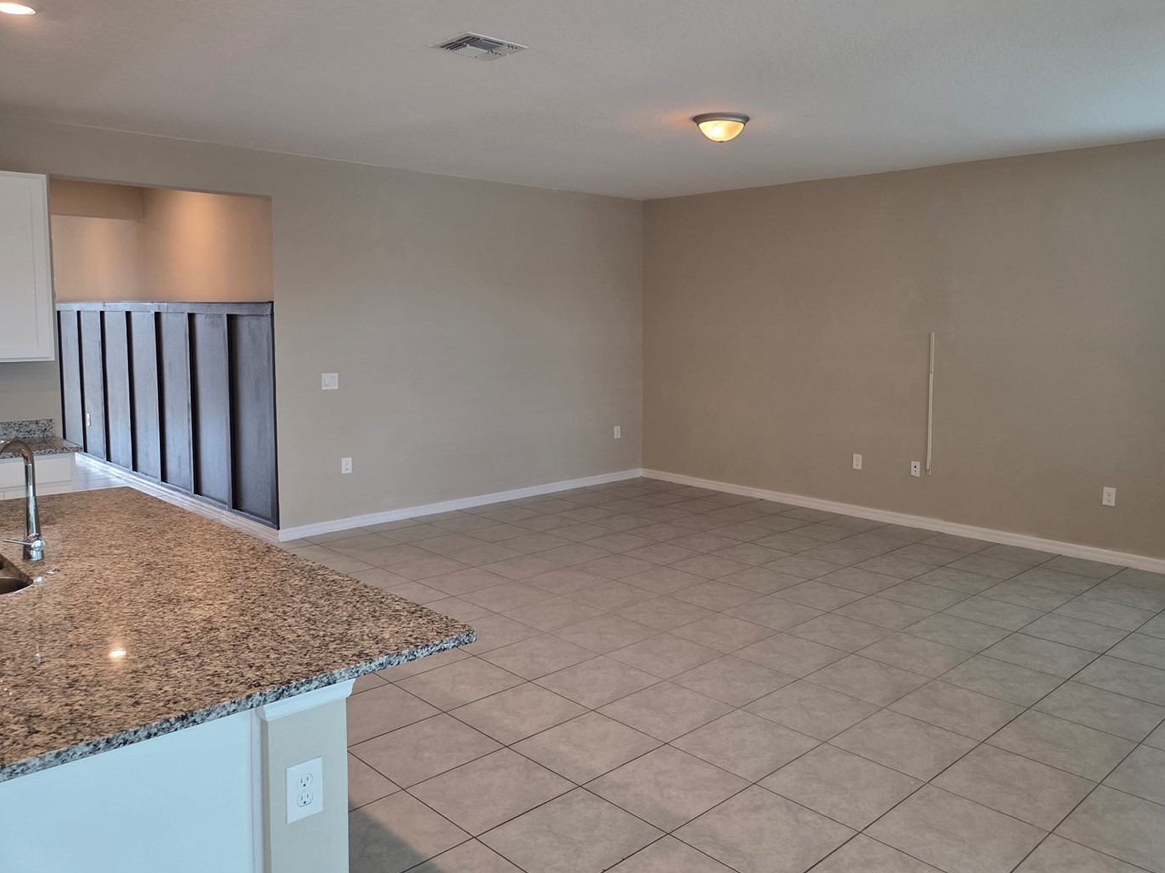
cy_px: 390
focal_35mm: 27
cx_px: 668
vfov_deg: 51.3
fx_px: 909
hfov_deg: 65.0
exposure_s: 1/120
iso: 125
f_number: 1.8
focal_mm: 5.4
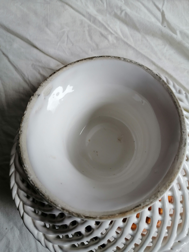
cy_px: 126
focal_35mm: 26
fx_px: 189
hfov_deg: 53.1
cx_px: 94
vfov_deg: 67.3
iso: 64
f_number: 1.8
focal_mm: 3.96
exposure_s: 1/100
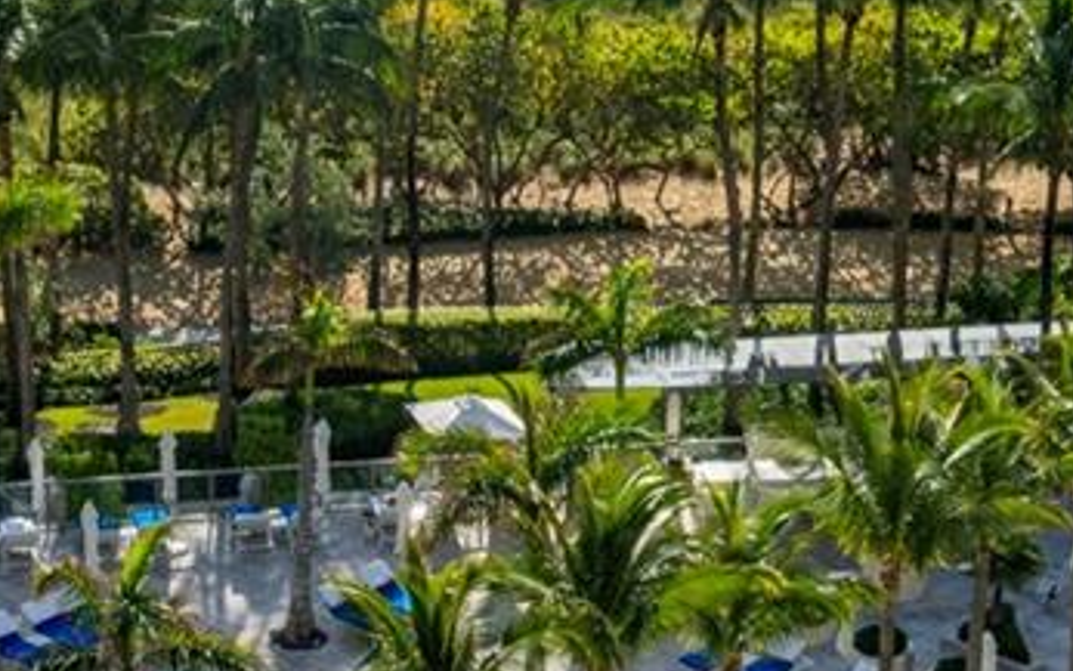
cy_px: 569
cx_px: 368
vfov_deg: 10.3
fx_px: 3714
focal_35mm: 127
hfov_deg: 16.4
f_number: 11
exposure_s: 1/500
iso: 250
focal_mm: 27
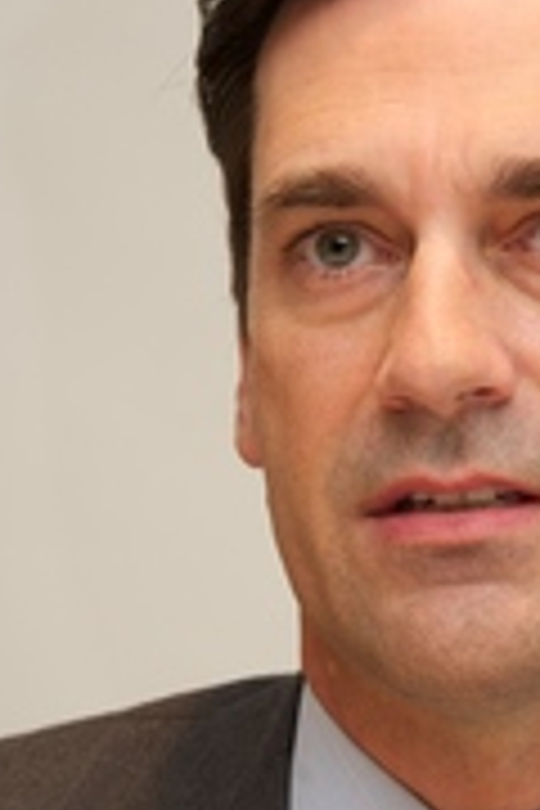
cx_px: 504
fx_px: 8482
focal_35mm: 377
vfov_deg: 5.5
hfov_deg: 3.6
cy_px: 590
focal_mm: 170
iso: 500
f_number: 6.3
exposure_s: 1/60
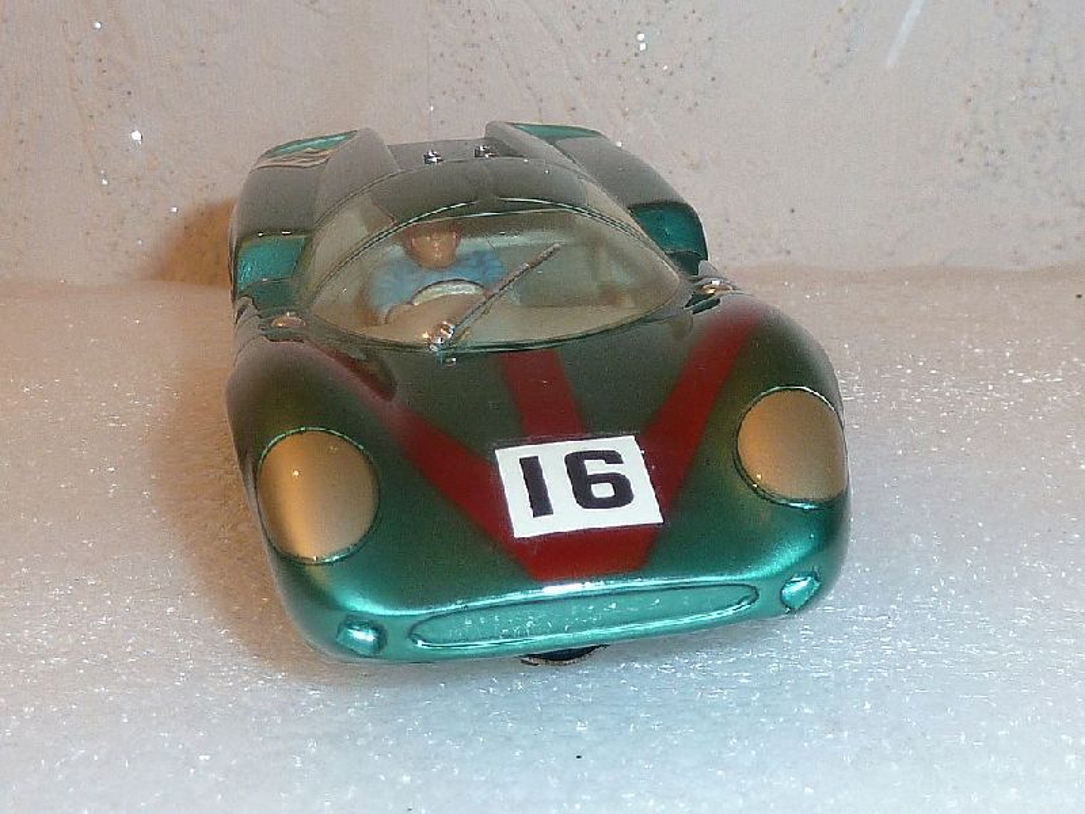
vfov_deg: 54.9
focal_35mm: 25
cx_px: 542
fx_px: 784
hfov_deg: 69.4
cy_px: 407
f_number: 3.3
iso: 100
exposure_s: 1/30
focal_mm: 4.1
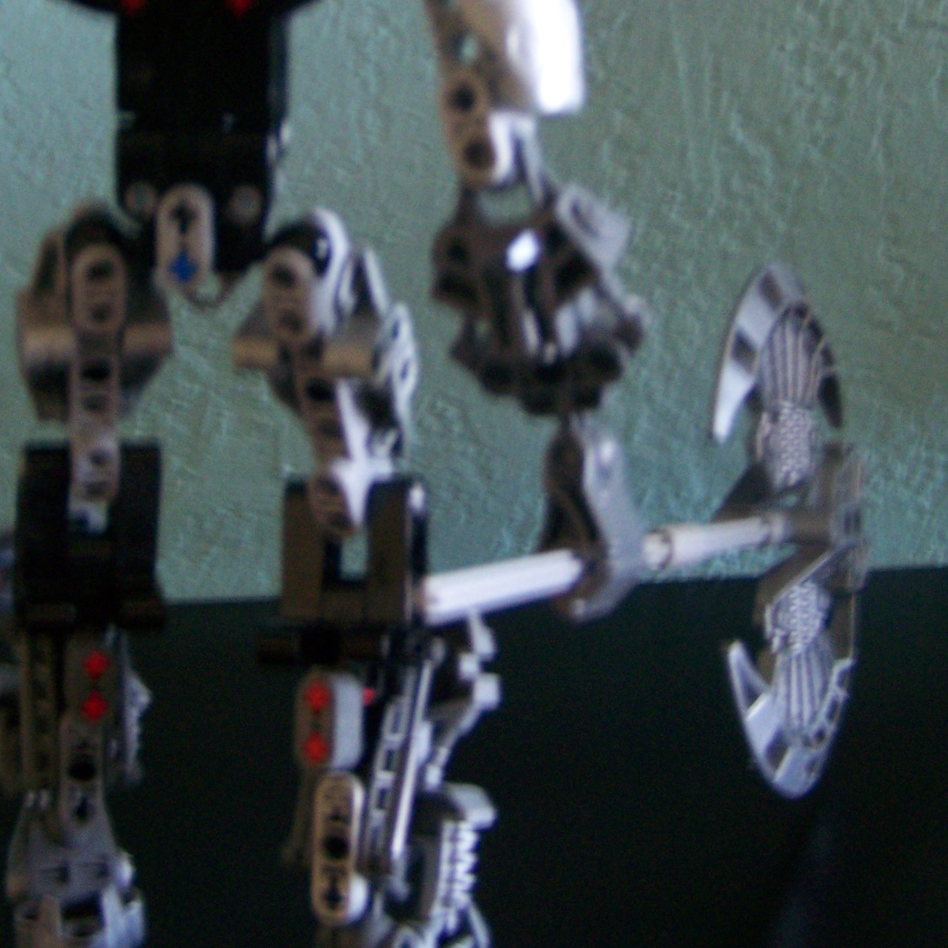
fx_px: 2076
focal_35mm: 67
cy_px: 180
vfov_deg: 25.3
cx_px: 386
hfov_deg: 25.7
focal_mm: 6.3
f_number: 2.8
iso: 160
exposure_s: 1/8
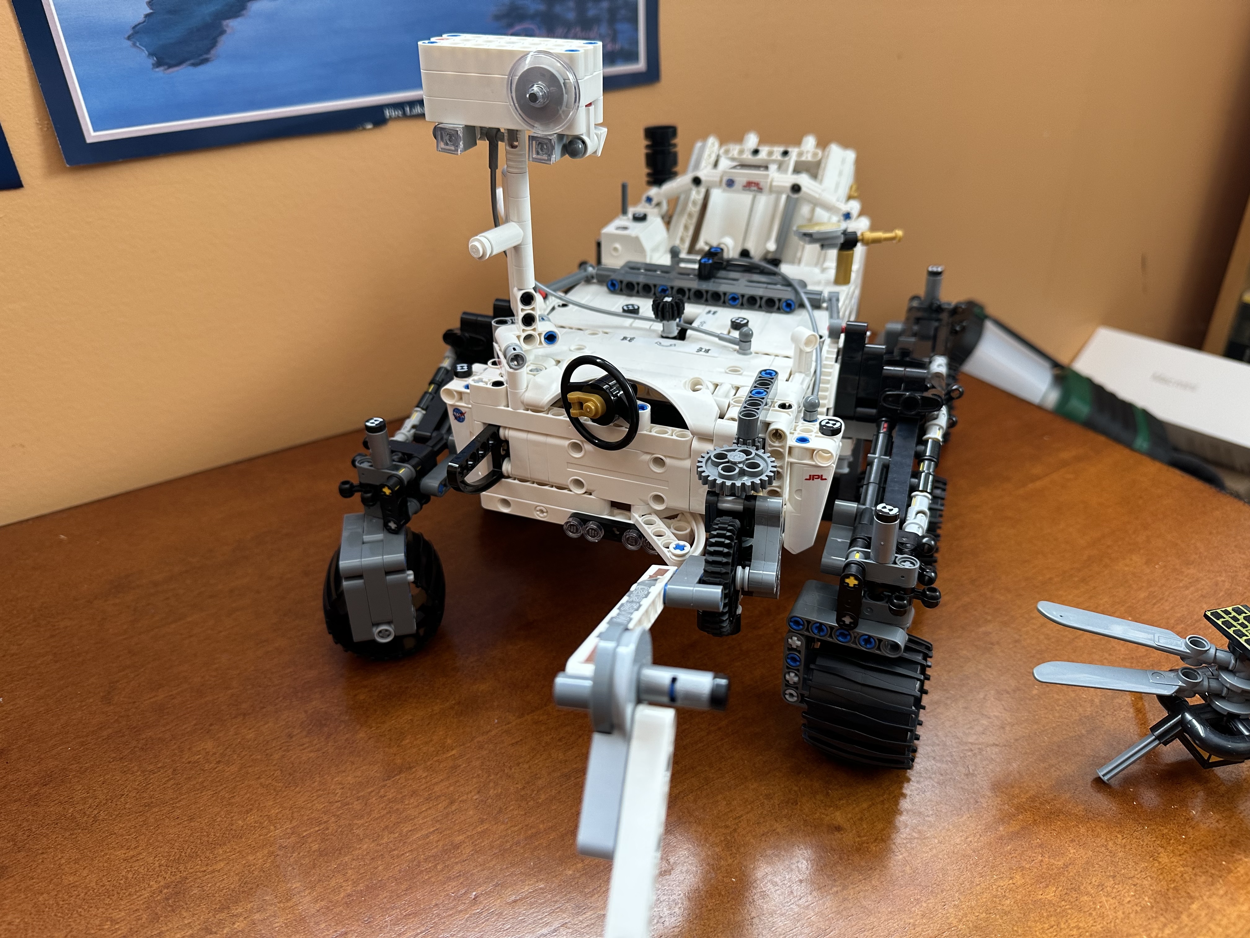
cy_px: 469
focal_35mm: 24
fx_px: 867
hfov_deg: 71.6
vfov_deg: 56.8
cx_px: 625
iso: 160
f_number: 1.78
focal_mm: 6.86
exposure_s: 1/121
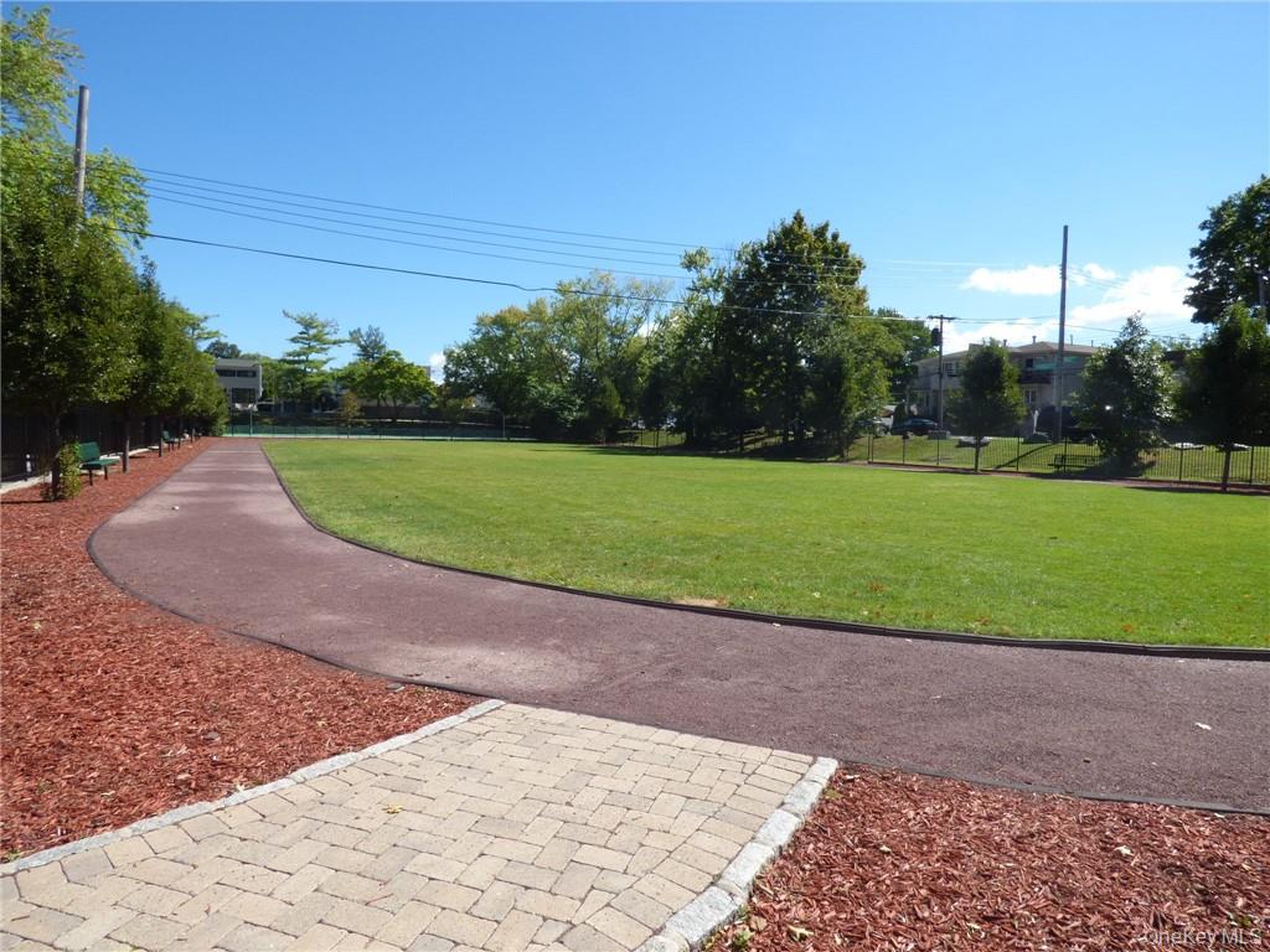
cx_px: 635
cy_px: 476
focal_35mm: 20
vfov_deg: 66.0
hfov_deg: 81.7
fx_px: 734
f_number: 5
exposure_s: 1/400
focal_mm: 3.58
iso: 100
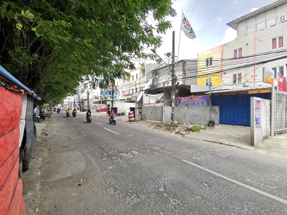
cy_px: 108
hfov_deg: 94.5
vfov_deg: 78.1
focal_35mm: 16
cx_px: 144
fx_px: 133
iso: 50
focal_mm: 2.35
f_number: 2.2
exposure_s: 1/186
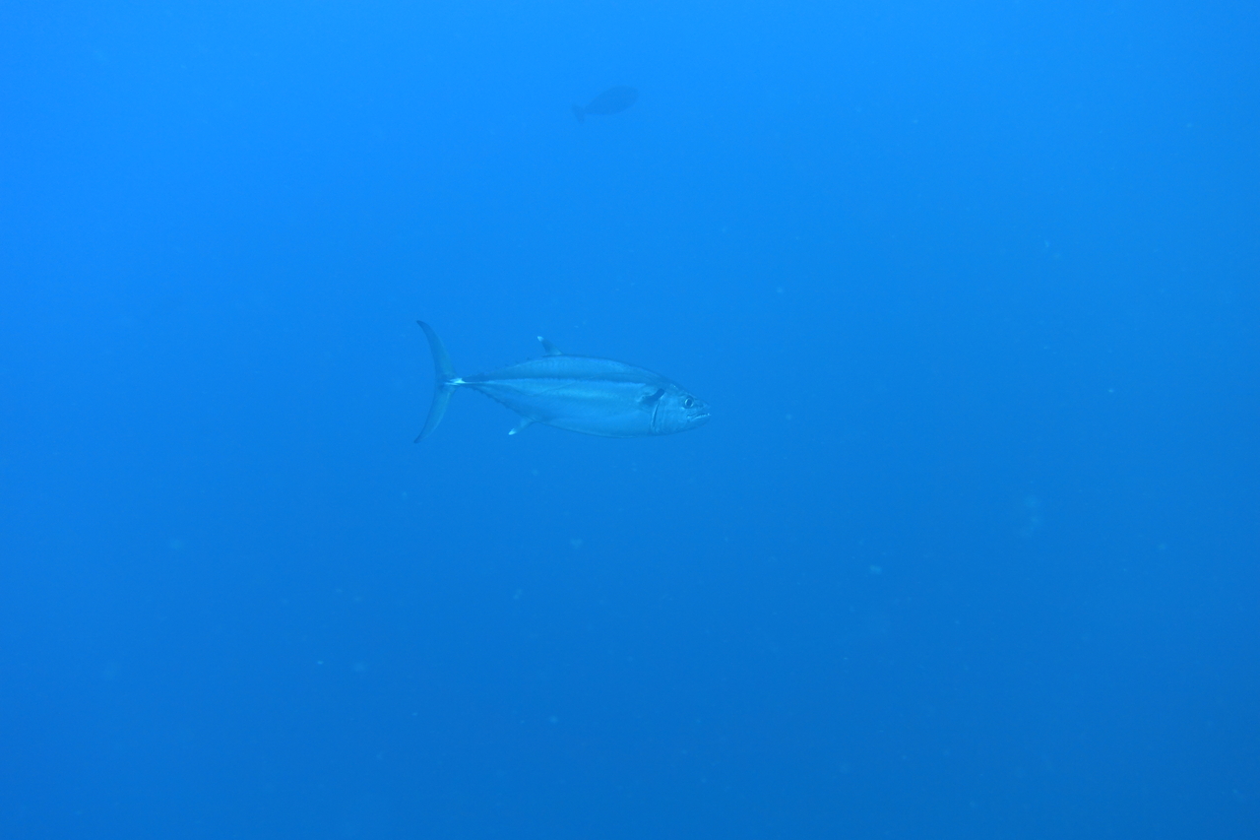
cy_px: 420
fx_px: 1365
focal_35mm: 39
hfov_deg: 49.6
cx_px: 630
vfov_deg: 34.2
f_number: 3.5
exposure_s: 1/80
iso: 125
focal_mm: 14.3
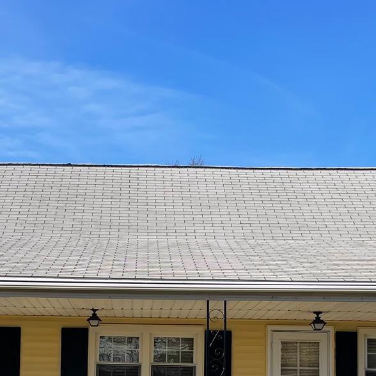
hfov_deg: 22.4
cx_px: 123
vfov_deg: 22.1
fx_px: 946
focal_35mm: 77
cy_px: 317
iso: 32
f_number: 1.6
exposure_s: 1/3003
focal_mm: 5.1
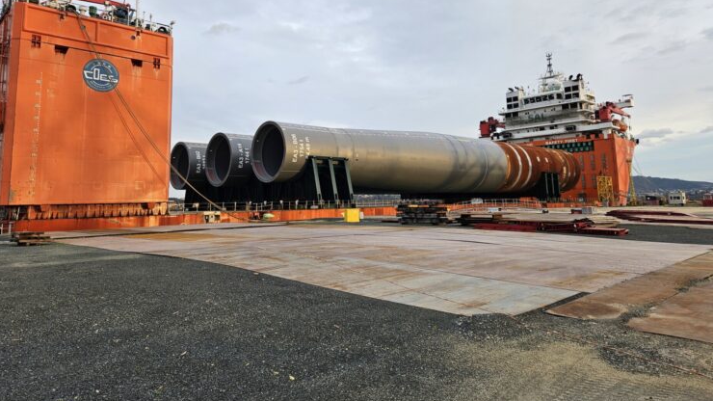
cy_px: 134
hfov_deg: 71.9
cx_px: 351
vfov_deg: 43.7
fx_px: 491
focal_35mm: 26
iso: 25
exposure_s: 1/148
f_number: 1.8
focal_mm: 5.4
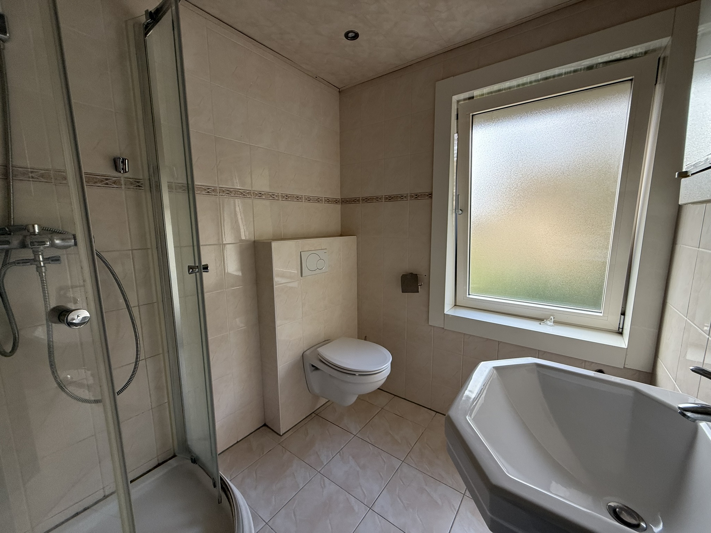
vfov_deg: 85.7
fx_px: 288
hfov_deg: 102.1
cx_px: 356
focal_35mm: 14
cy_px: 266
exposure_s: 1/99
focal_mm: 2.22
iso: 125
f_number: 2.2
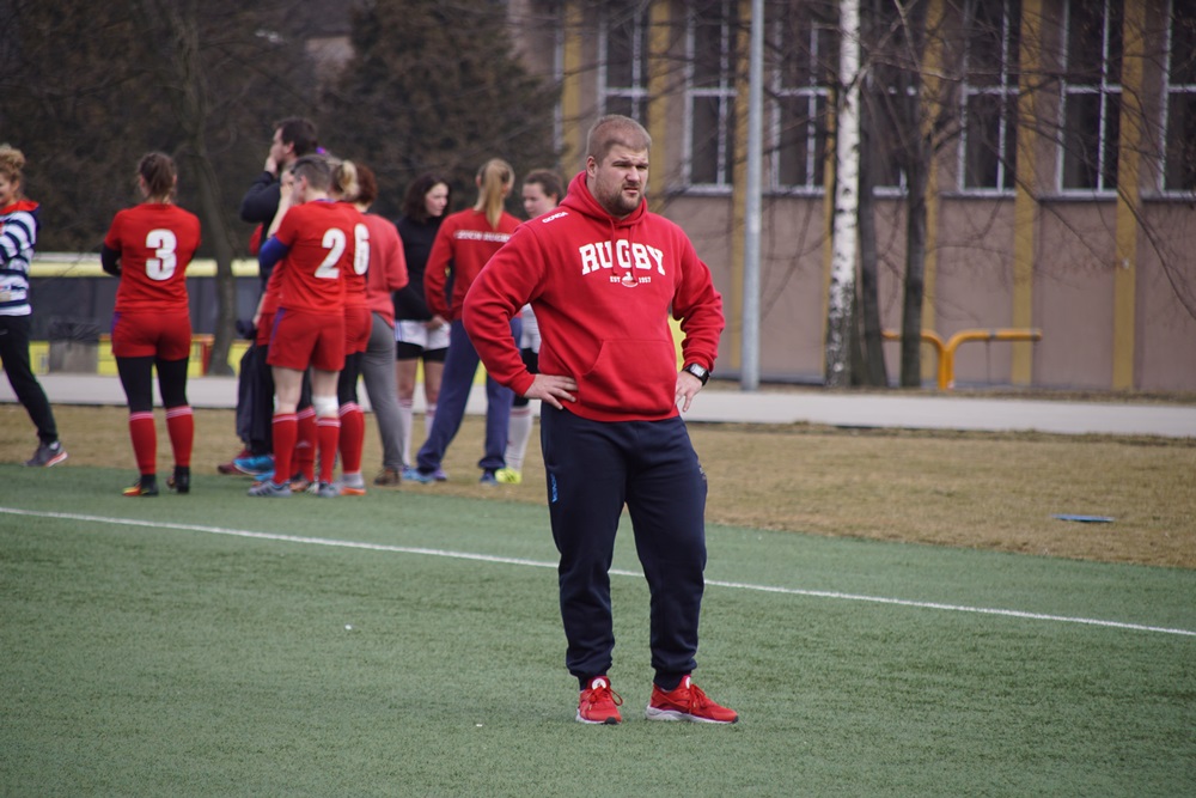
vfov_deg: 4.6
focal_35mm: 300
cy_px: 399
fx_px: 9967
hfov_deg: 6.9
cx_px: 598
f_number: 6.3
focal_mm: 200
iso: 200
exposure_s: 1/320
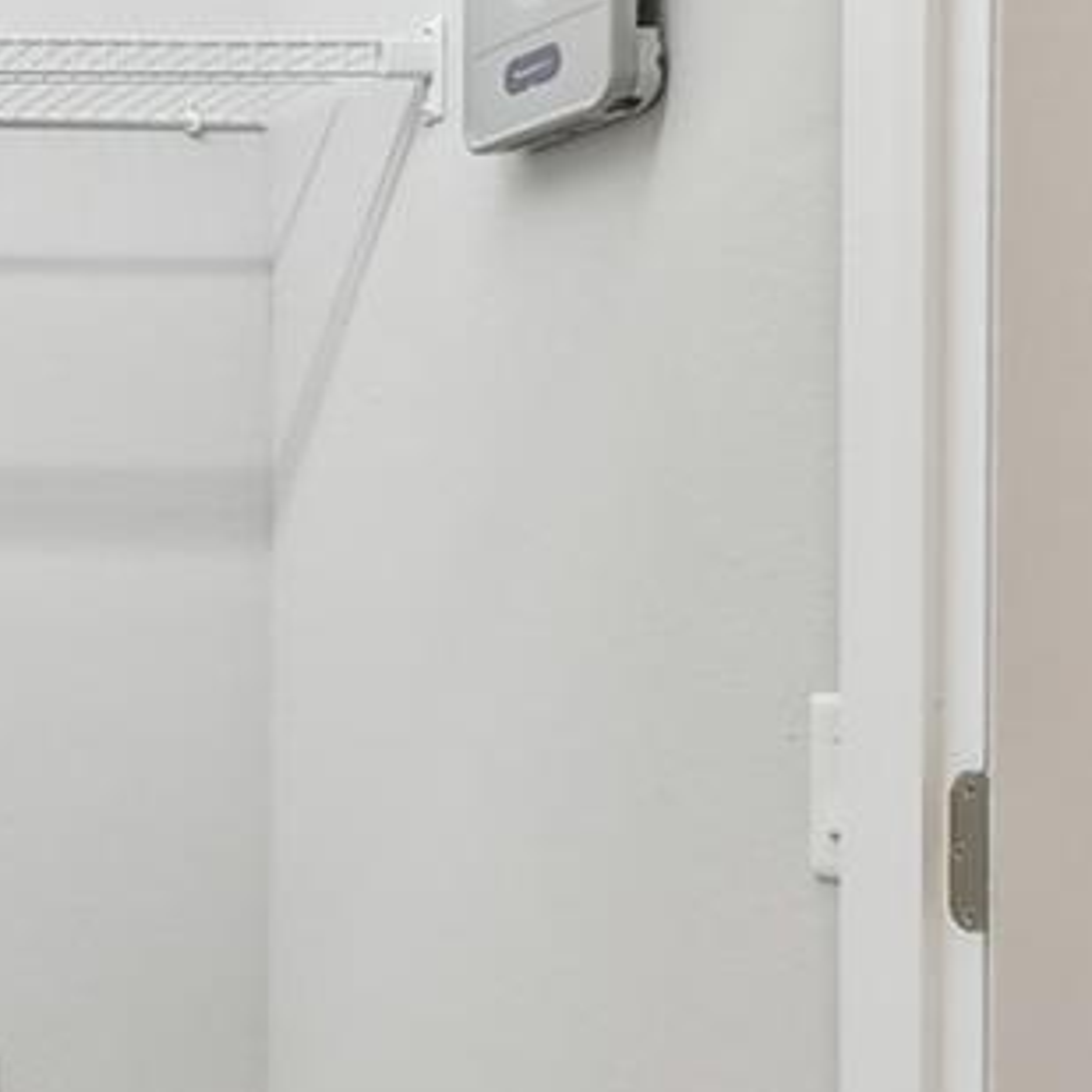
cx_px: -806
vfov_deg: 25.8
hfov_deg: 20.0
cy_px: 795
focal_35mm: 66
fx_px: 2356
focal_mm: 10
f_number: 7.1
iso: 100
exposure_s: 1/20
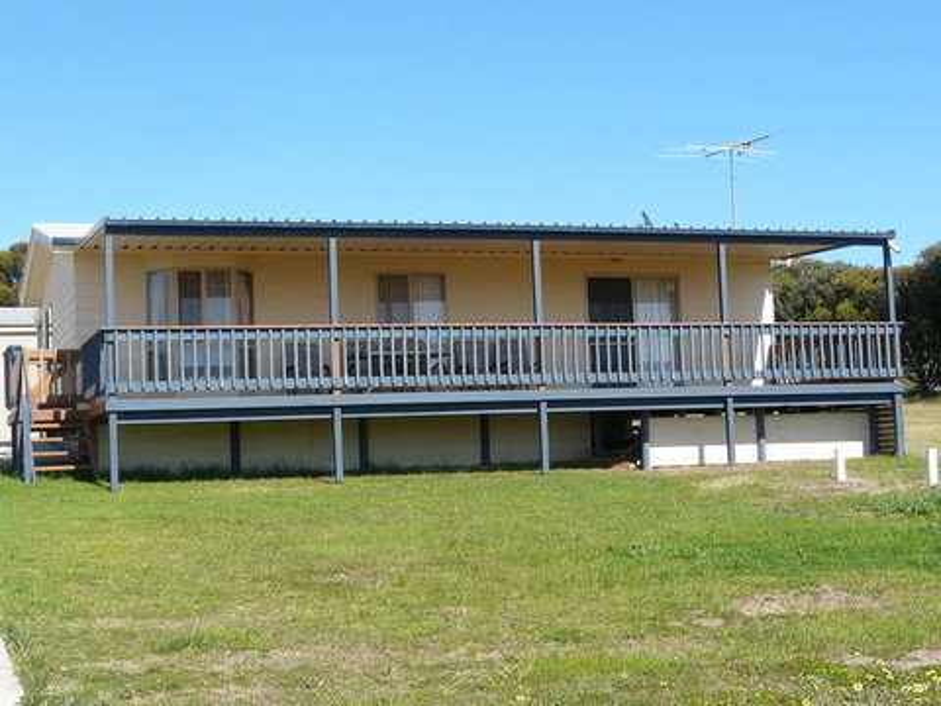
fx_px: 1549
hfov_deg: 33.8
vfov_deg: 25.7
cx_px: 470
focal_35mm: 57
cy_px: 353
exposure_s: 1/640
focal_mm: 5.9
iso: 100
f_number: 4
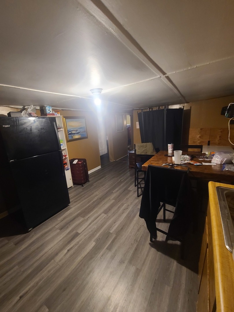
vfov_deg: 106.2
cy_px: 156
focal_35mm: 13
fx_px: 117
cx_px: 117
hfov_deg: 89.9
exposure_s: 1/30
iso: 320
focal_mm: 2.2
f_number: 2.2
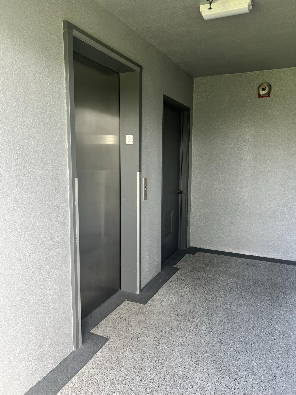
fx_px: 296
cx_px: 148
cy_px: 198
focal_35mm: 26
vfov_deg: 67.3
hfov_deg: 53.1
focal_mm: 5.7
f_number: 1.5
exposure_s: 1/121
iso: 100
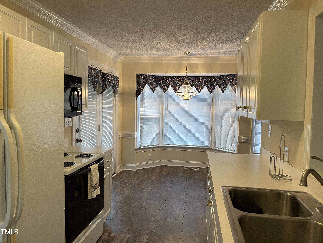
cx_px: 162
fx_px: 233
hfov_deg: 69.4
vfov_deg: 54.9
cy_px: 122
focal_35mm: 25
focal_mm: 5.1
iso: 100
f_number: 1.6
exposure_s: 1/60
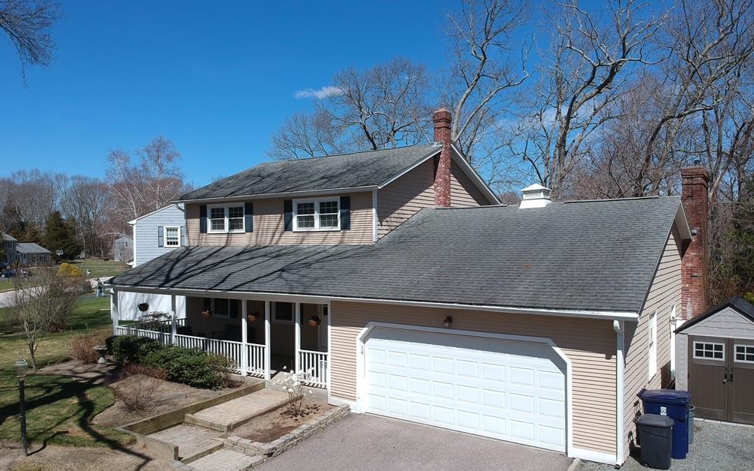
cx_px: 377
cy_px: 252
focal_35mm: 27
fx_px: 555
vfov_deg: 46.0
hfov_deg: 68.4
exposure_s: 1/1250
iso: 100
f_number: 2.6
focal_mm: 4.49
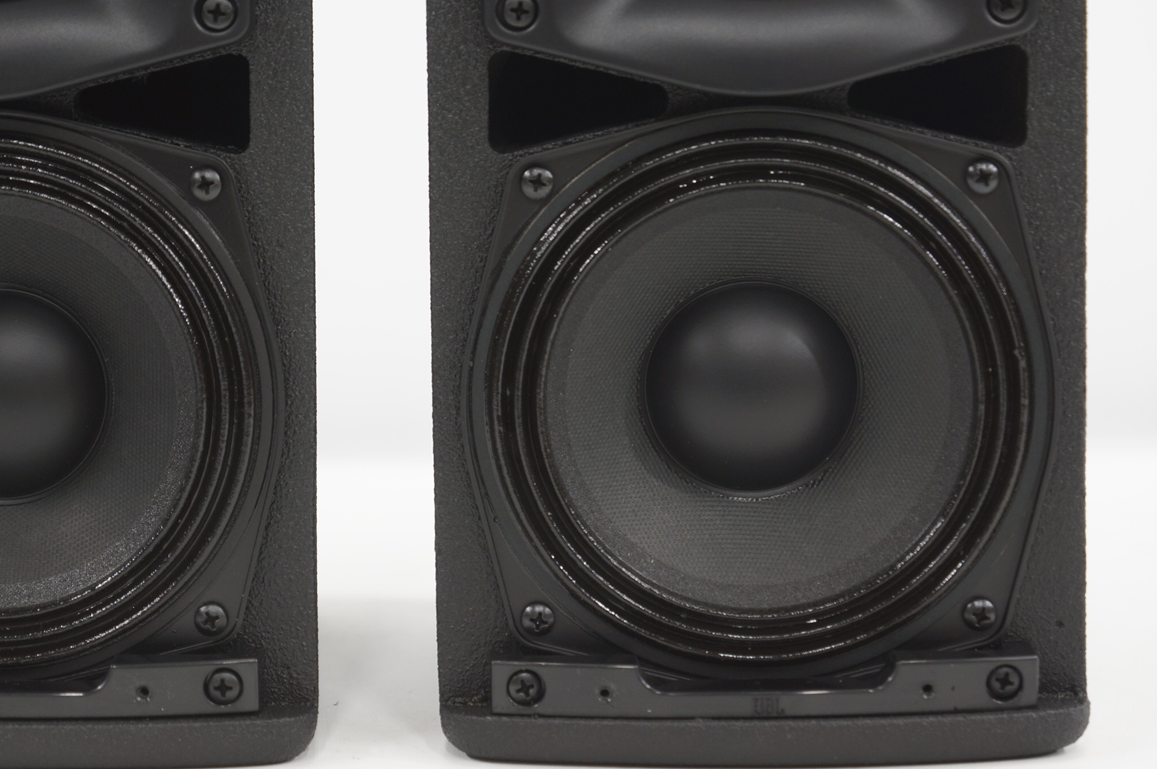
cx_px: 365
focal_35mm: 111
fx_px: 3564
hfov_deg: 18.4
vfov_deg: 12.3
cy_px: 209
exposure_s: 1/30
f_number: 2.8
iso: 100
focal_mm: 50
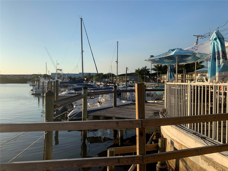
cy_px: 86
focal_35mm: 26
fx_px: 171
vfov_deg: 53.1
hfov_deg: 67.3
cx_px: 114
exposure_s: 1/1718
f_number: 1.8
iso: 25
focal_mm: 4.25
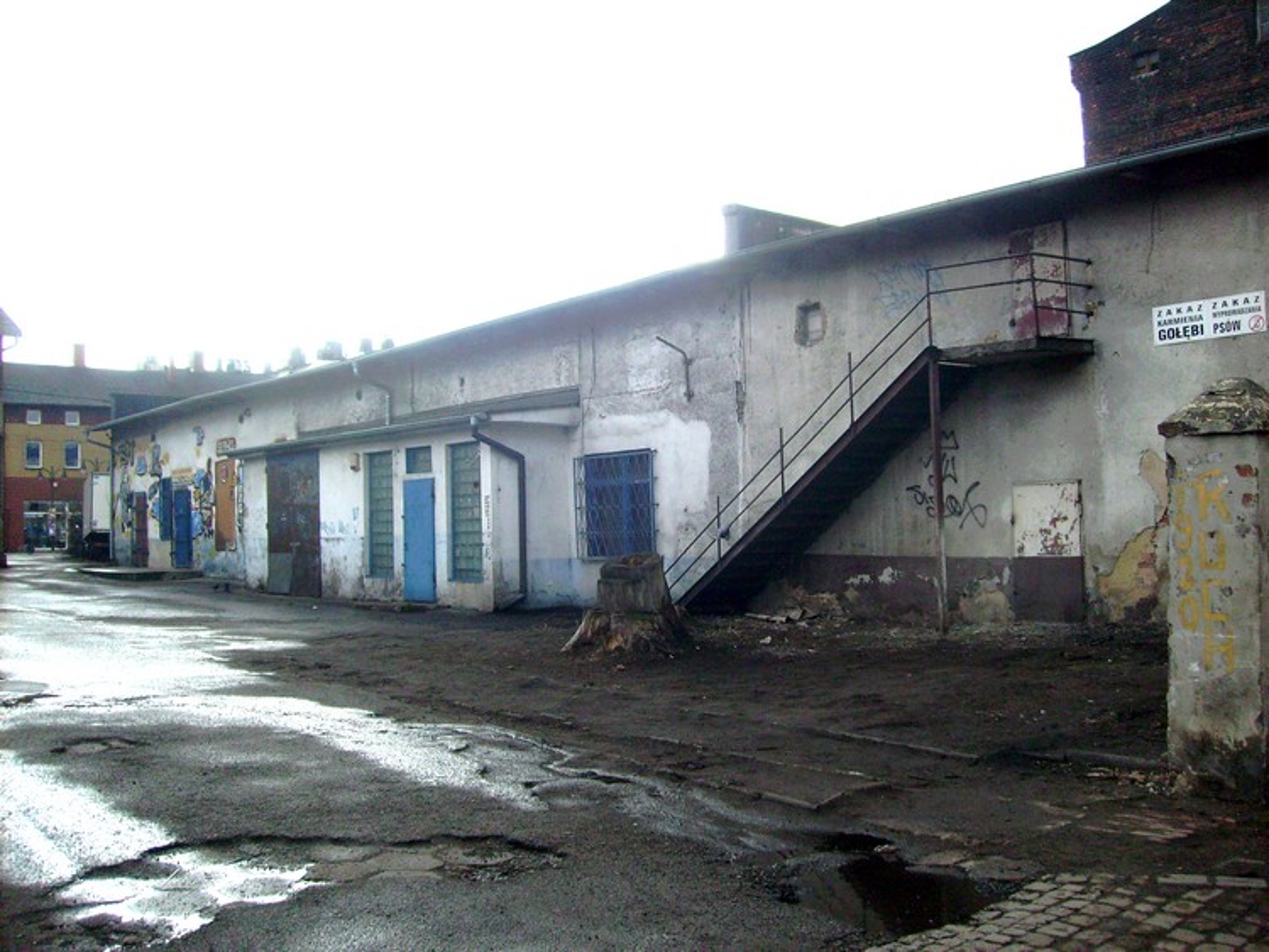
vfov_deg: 40.7
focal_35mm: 35
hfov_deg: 52.6
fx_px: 1283
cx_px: 634
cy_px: 476
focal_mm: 5.8
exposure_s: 1/125
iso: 80
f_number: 7.1
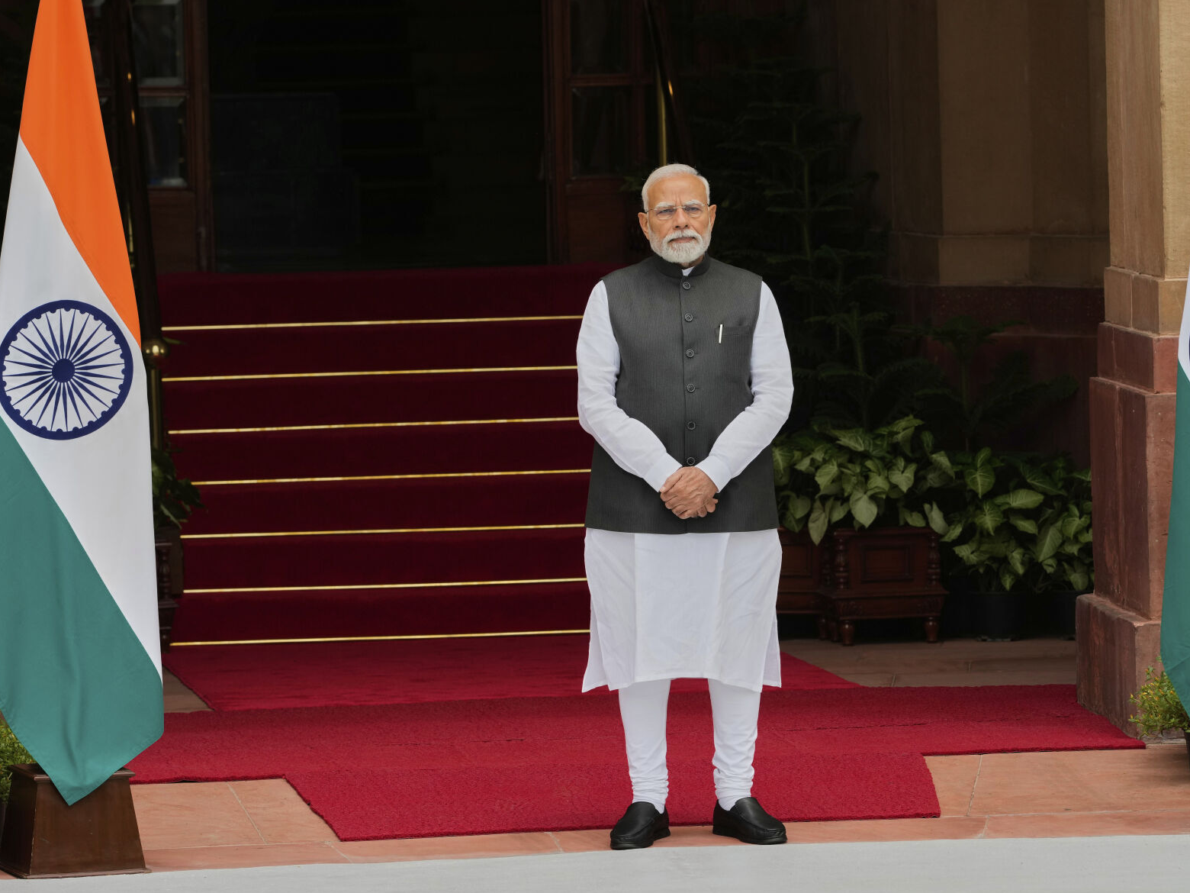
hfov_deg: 6.1
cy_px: 447
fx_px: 11207
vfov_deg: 4.6
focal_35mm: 326
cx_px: 649
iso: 640
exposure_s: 1/800
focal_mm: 300
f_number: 9
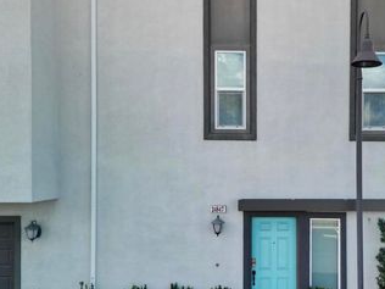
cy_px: 168
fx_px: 423
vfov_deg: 37.6
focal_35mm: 38
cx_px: 278
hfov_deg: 47.6
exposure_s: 1/180
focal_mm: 6.72
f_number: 1.7
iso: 200
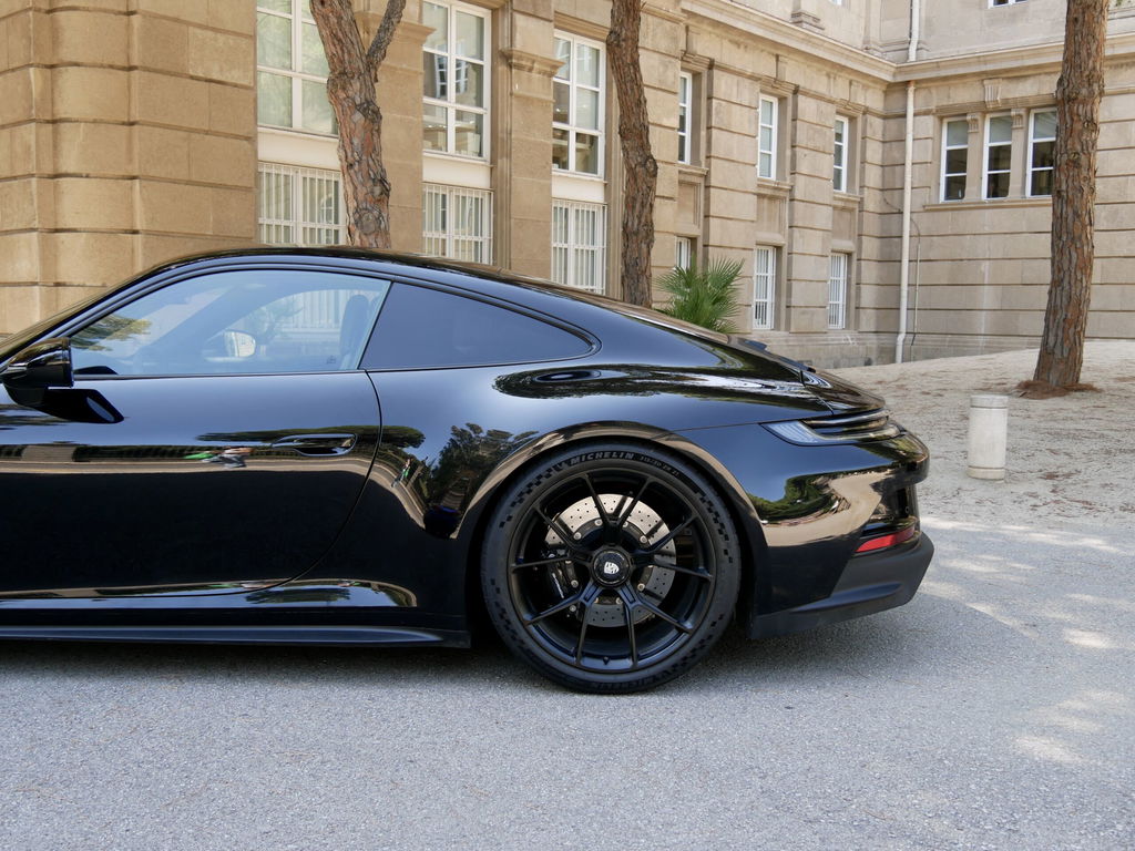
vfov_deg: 37.7
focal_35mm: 38
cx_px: 568
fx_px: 1246
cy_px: 426
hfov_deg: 49.0
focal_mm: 19
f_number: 3.8
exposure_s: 1/125
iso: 200
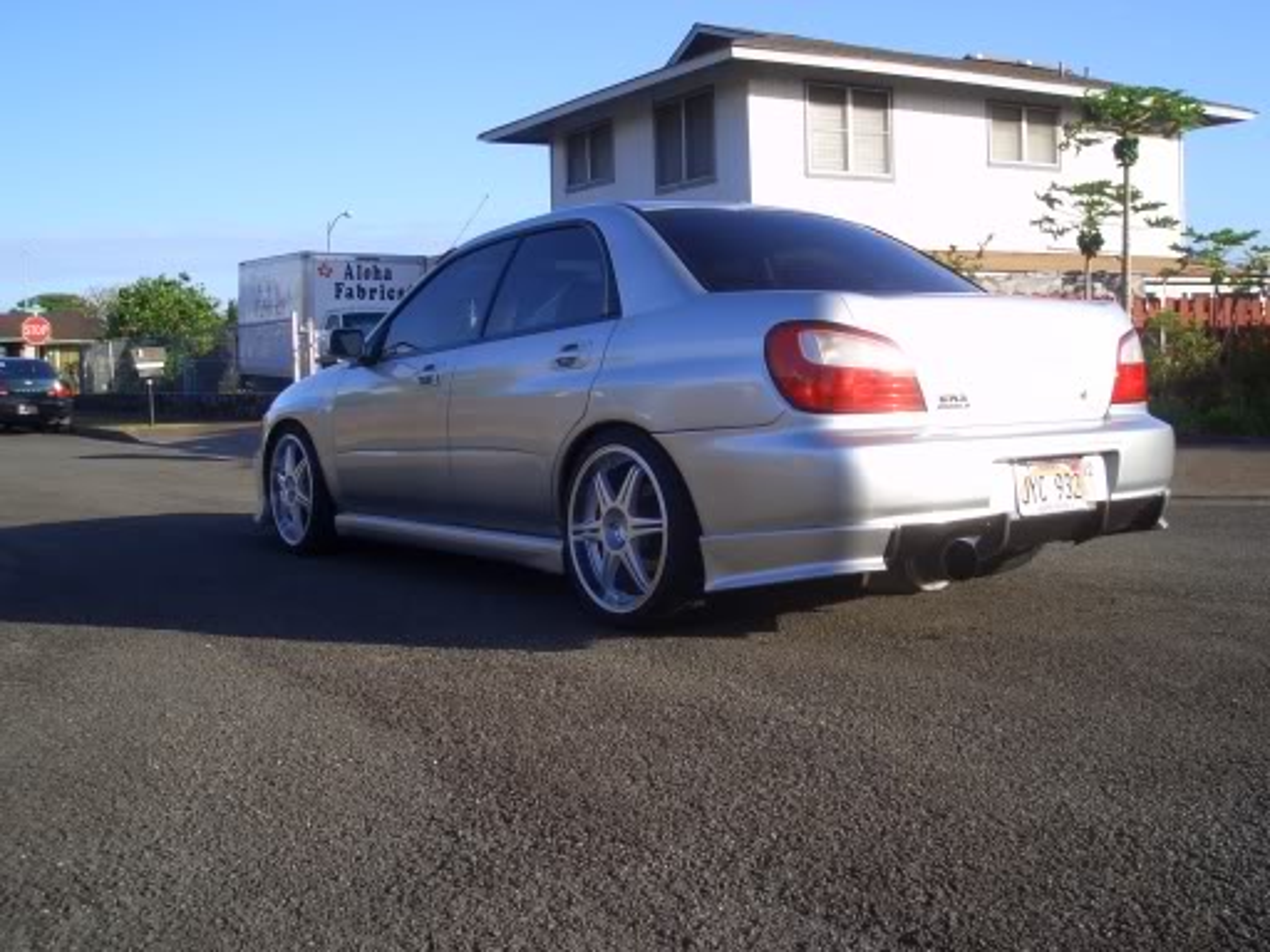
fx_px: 1321
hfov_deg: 51.4
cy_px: 476
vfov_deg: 39.7
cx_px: 635
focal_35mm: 36
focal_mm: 4.8
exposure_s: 1/320
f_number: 4
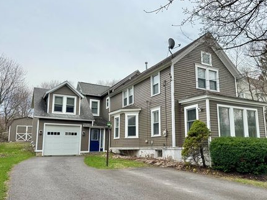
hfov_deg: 63.3
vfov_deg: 49.6
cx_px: 150
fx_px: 216
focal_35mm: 28
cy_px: 109
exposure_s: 1/2174
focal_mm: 6.76
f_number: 1.78
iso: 80
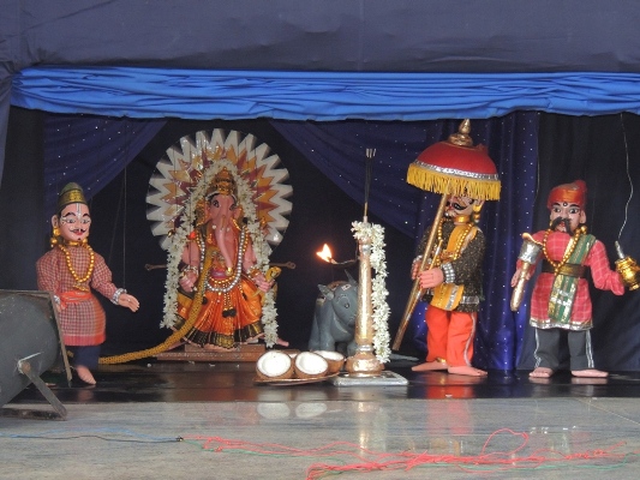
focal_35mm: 145
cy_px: 240
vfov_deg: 10.2
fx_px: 2681
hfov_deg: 13.6
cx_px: 320
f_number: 4.4
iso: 800
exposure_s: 1/60
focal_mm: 25.8
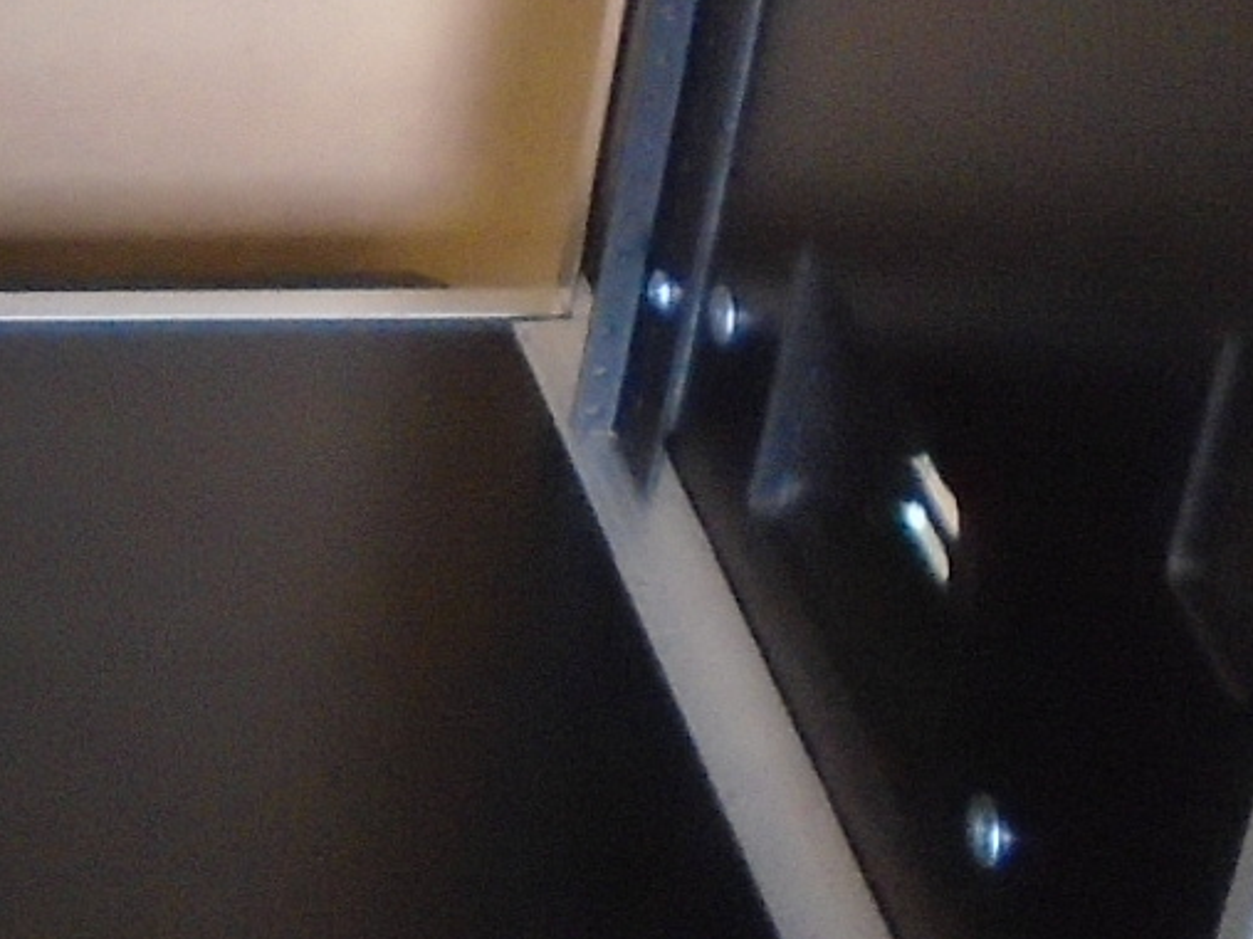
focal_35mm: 133
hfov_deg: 13.5
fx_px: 4813
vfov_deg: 11.1
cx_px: -914
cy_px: 195
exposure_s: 1/13
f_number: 3.2
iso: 400
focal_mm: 4.6
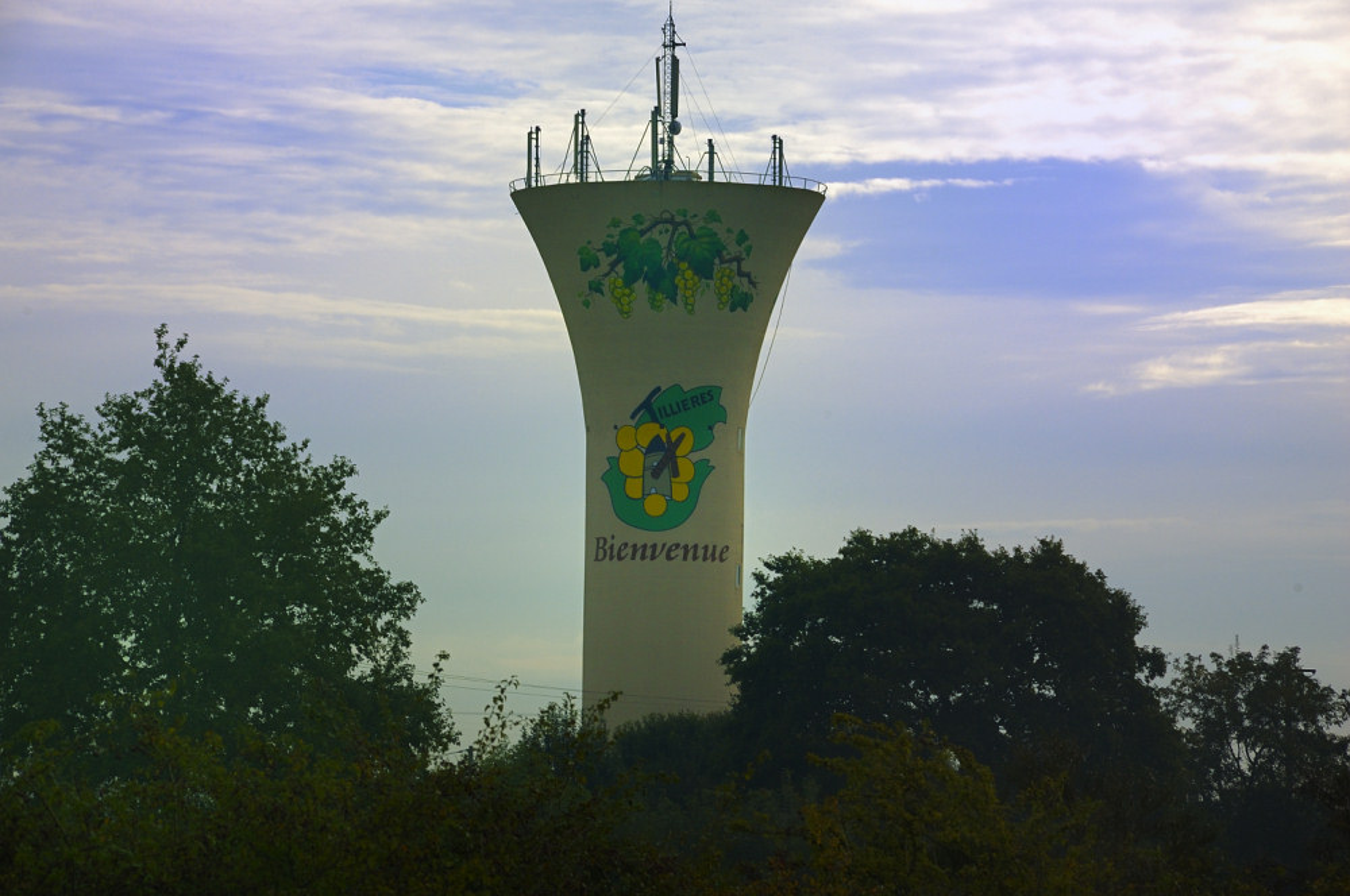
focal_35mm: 174
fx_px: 6516
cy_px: 448
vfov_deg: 7.9
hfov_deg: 11.8
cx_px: 675
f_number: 13
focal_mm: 116
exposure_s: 1/160
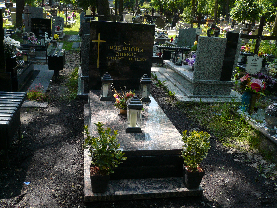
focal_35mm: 34
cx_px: 138
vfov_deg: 41.8
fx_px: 272
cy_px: 104
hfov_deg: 54.0
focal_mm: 5.4
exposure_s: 1/320
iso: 100
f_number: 3
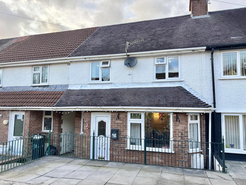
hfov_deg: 67.3
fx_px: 185
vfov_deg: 53.1
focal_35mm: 26
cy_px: 92
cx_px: 123
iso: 40
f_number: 1.6
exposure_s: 1/222
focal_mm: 5.96
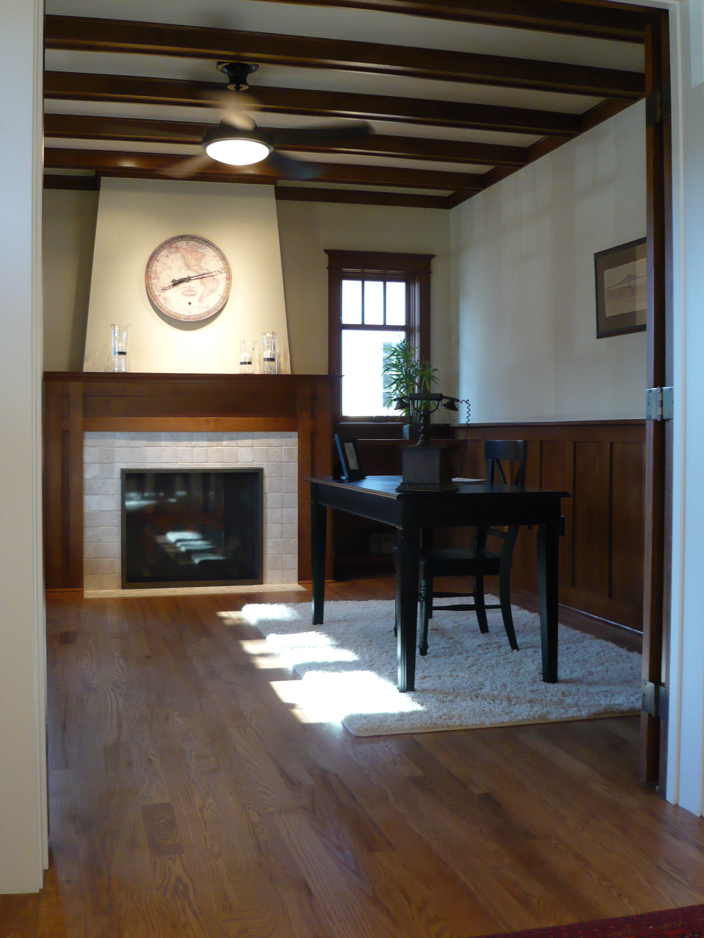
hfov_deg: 39.7
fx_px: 976
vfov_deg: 51.4
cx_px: 352
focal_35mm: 36
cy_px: 469
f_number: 3.1
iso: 200
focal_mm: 5.8
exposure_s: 1/25
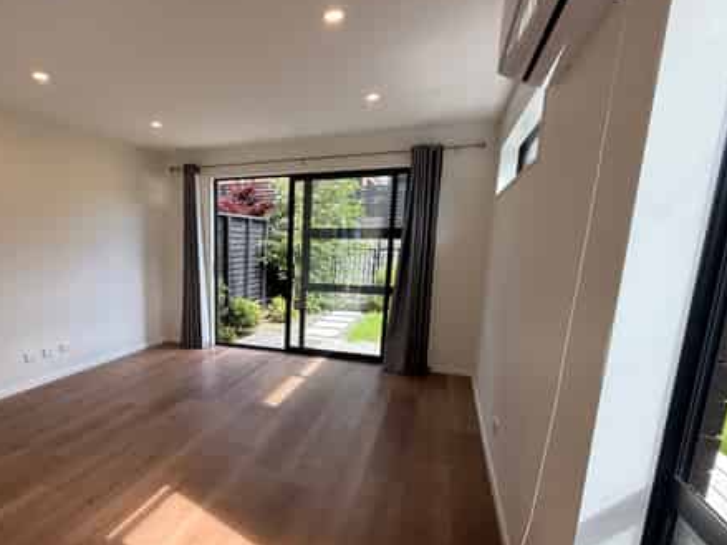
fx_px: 441
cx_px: 243
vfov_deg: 62.7
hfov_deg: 76.5
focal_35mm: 21
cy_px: 334
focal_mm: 2.22
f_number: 2.2
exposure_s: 1/258
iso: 64
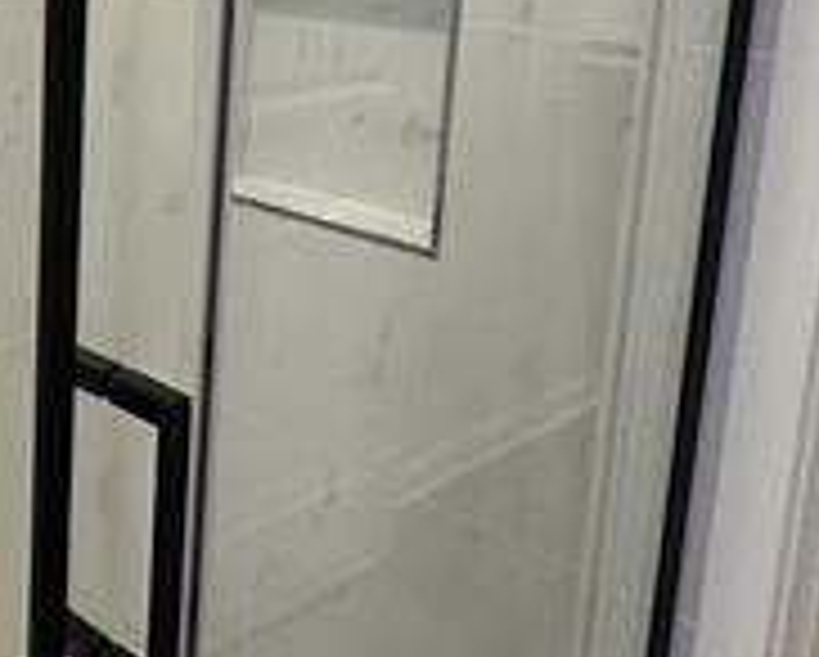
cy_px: 45
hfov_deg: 30.5
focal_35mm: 48
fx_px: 1165
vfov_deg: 29.9
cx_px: -248
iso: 250
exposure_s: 1/120
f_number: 2.2
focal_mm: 2.22
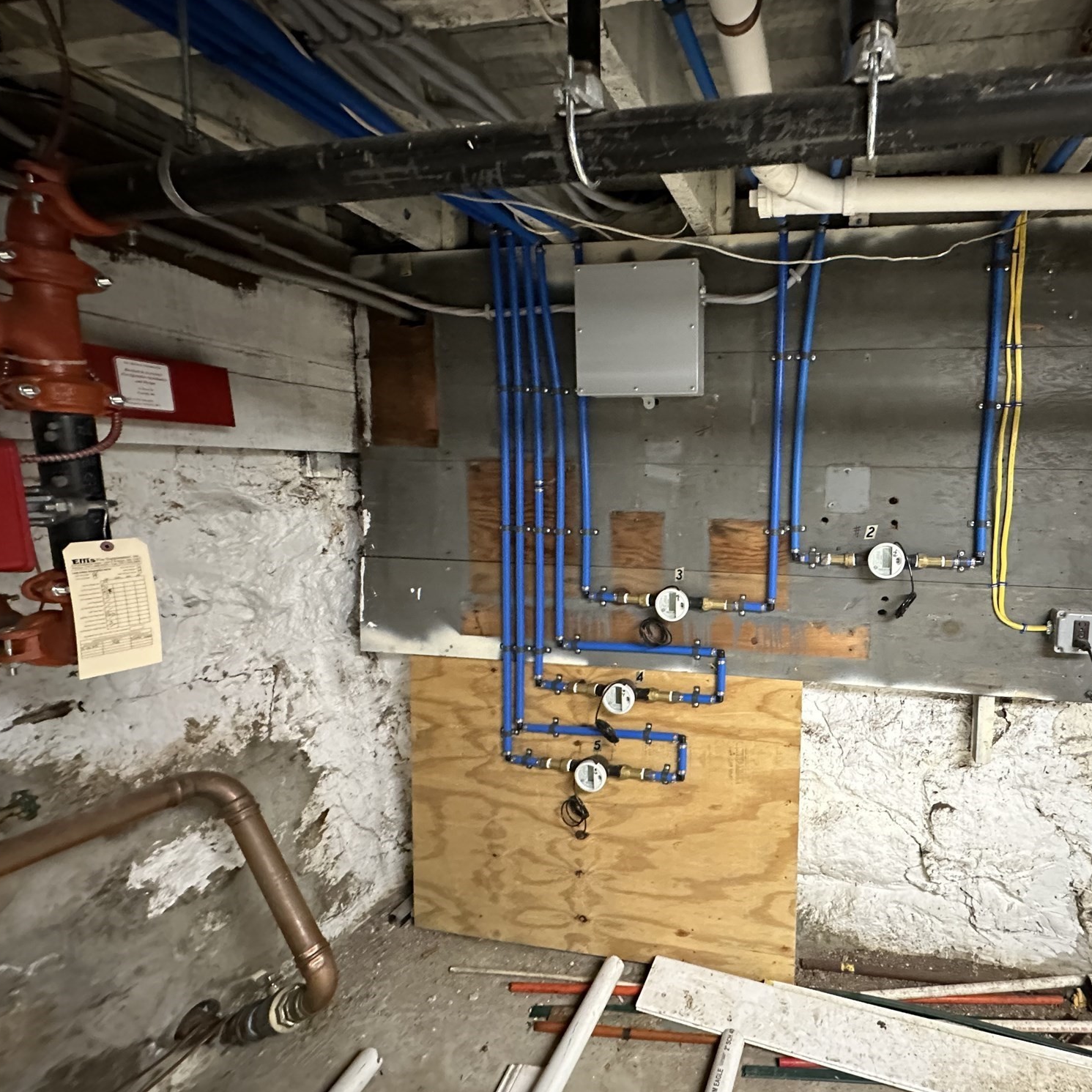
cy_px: 554
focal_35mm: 17
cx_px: 727
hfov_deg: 81.2
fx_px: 607
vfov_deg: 84.0
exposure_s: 1/40
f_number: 2.2
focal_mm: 2.22
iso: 800
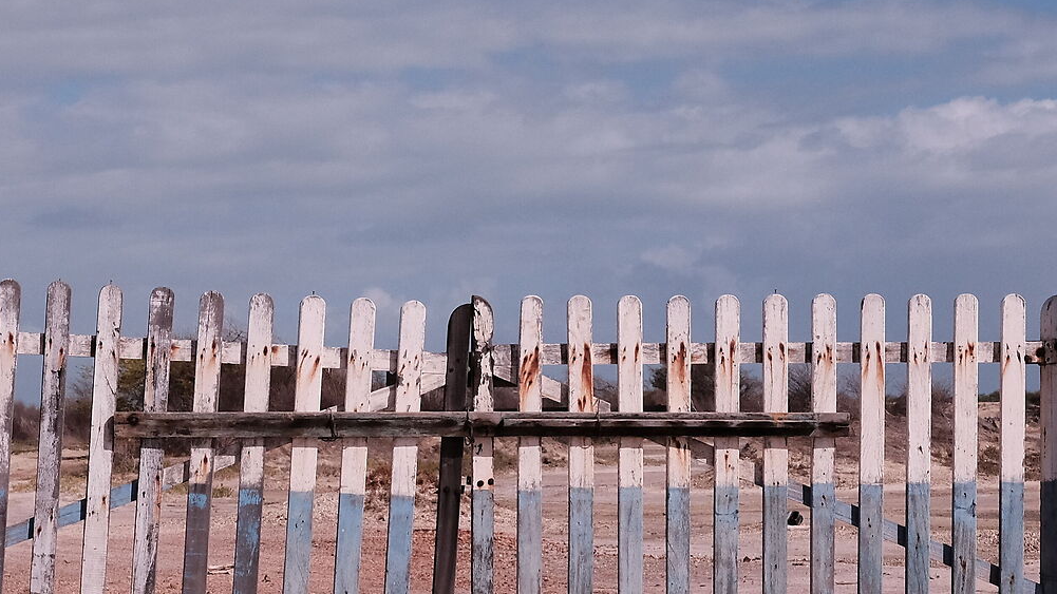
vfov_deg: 11.7
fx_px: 2887
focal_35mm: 103
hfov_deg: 20.7
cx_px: 516
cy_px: 510
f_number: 9
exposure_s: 1/4000
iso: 800
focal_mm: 27
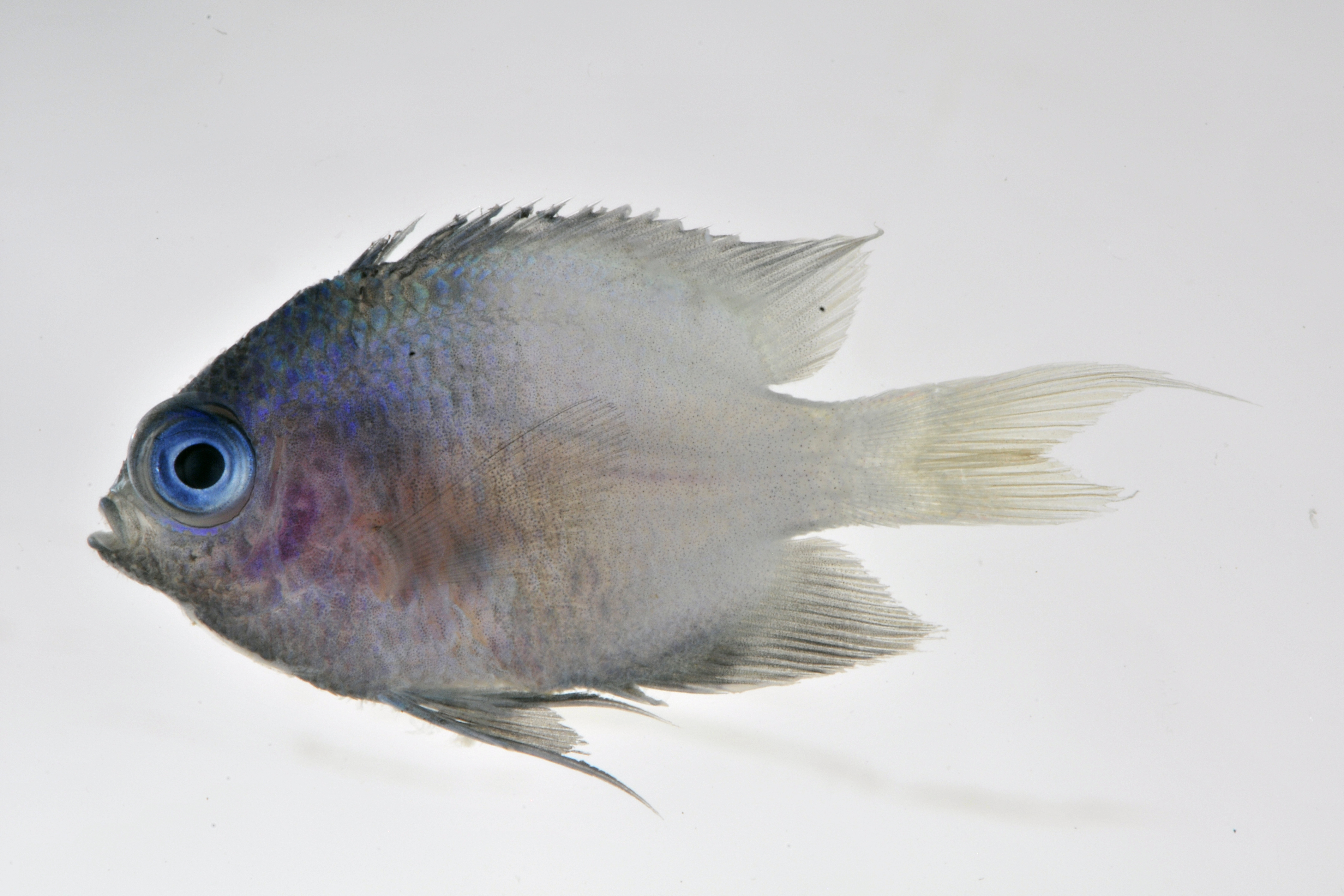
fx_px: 5917
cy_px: 449
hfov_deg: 13.0
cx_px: 675
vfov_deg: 8.7
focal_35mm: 159
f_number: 36
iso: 200
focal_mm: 105
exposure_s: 1/60
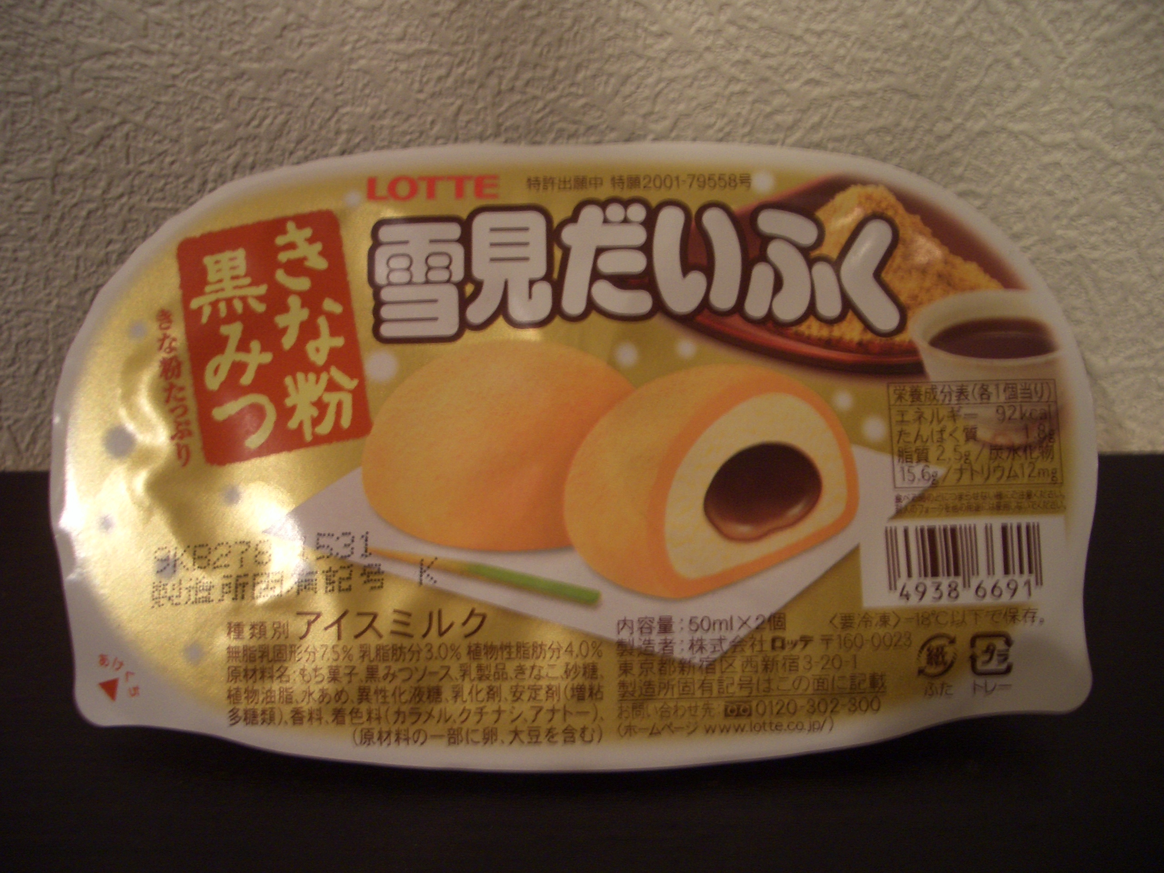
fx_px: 1177
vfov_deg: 40.7
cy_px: 436
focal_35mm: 35
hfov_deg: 52.6
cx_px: 582
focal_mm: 5.8
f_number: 2.6
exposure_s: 1/10
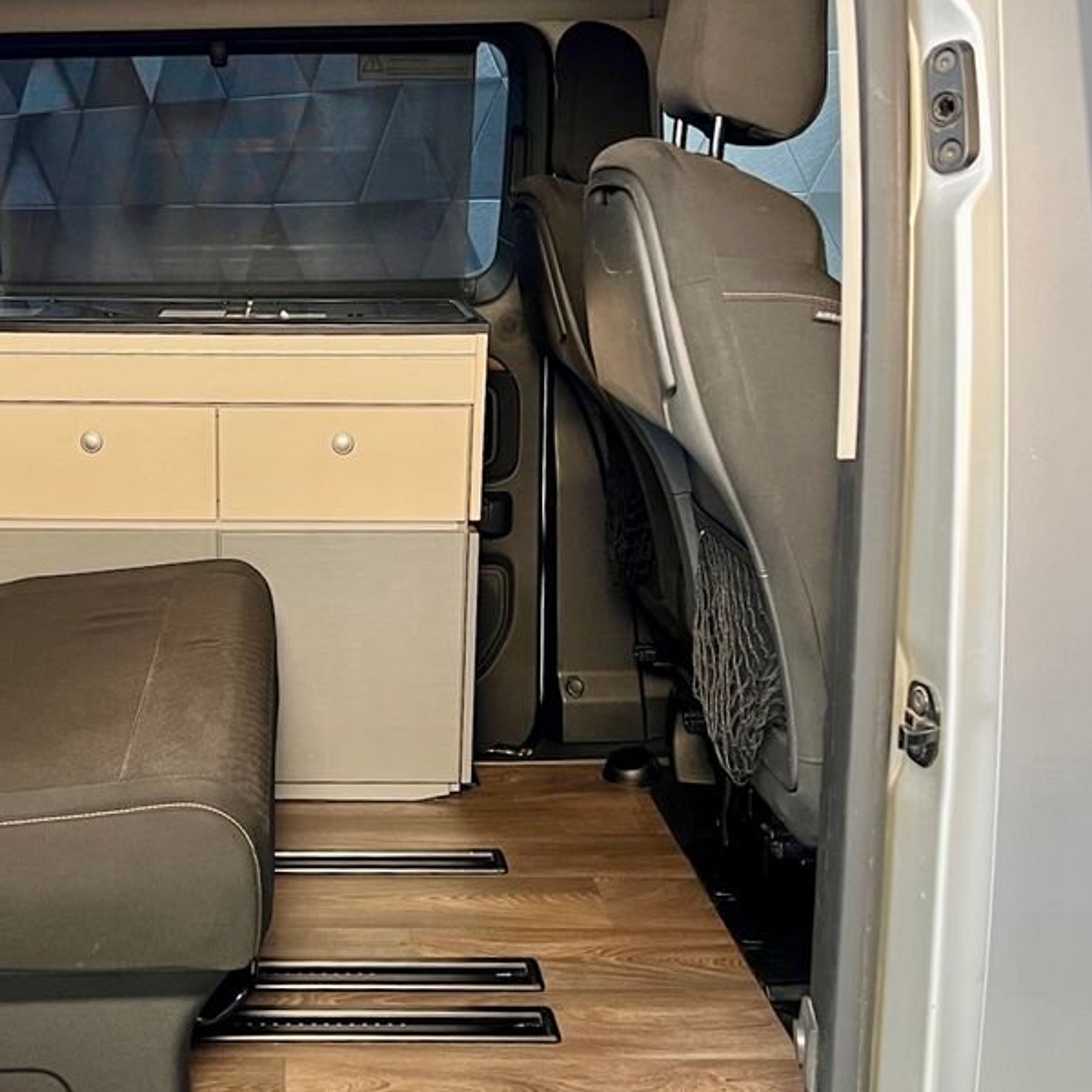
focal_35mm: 46
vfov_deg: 36.7
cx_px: 275
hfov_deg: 36.0
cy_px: 612
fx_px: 1642
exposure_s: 1/60
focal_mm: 5.7
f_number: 1.5
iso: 400
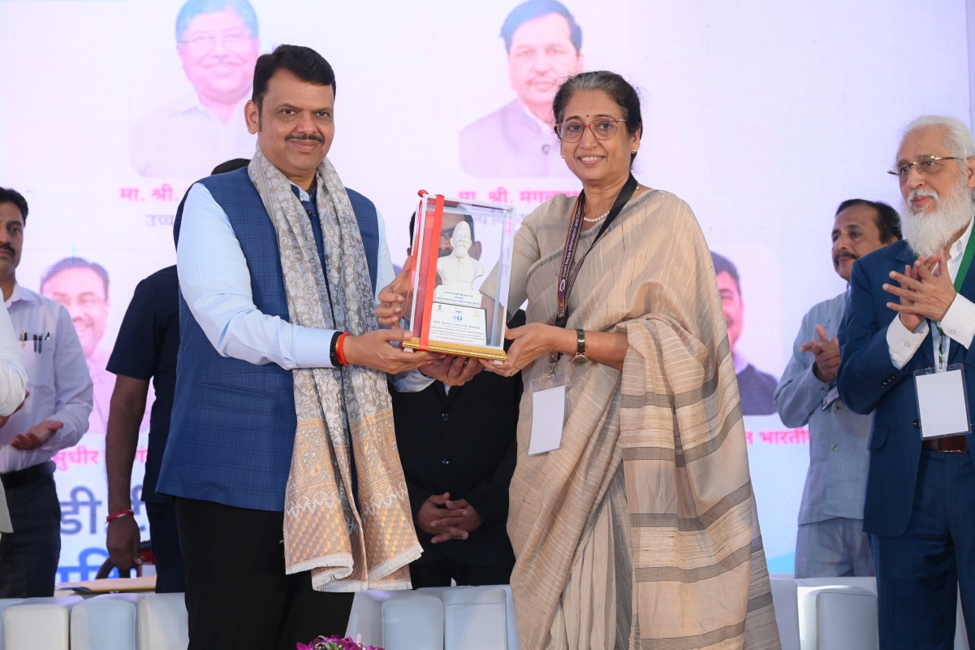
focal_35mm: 80
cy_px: 325
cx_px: 488
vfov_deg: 17.1
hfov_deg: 25.4
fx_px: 2166
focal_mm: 80
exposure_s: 1/160
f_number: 6.3
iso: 2500
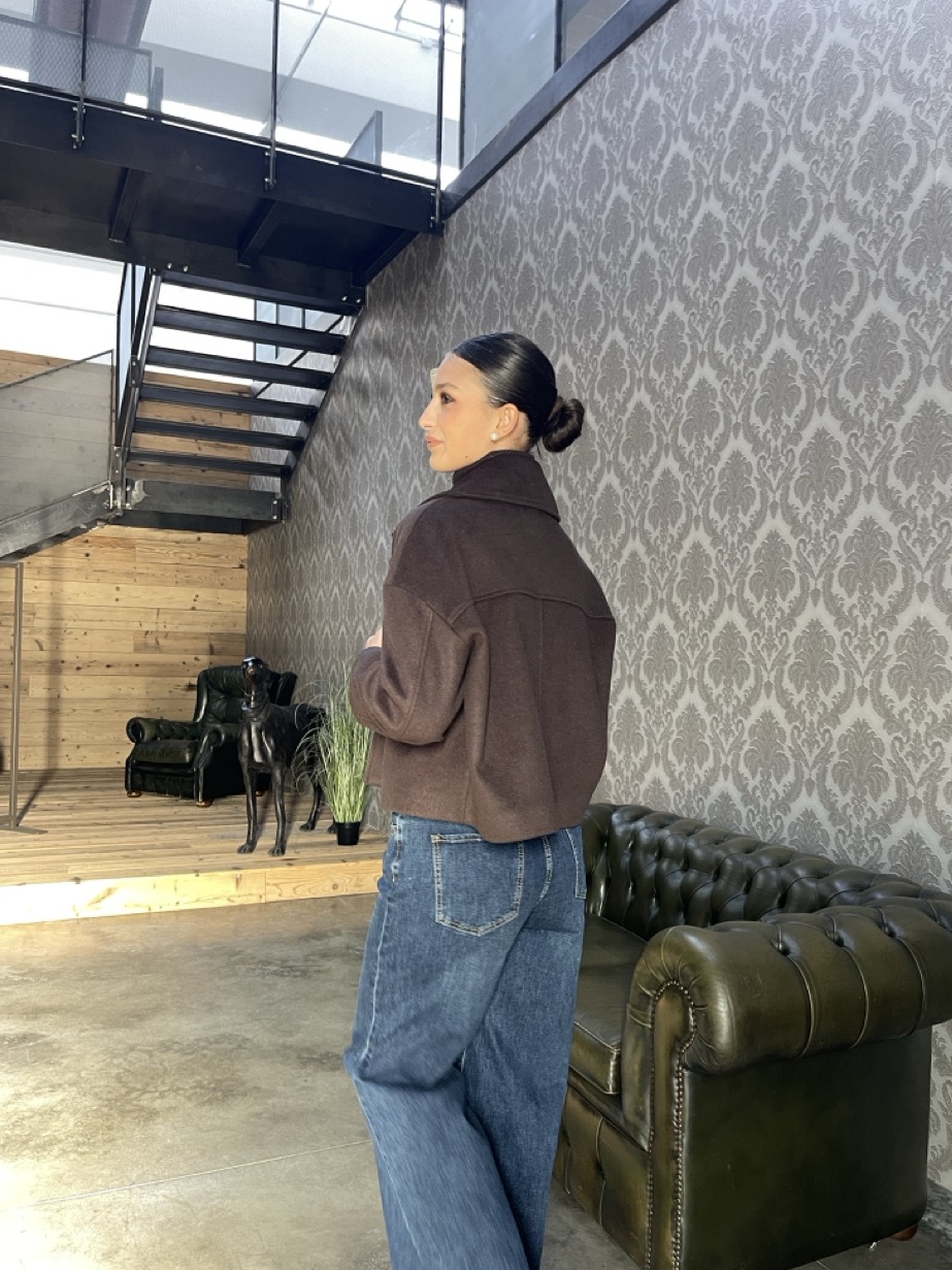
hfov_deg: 53.1
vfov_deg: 67.3
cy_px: 655
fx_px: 954
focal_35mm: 26
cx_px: 470
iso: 125
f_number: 1.6
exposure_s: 1/60
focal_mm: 5.1
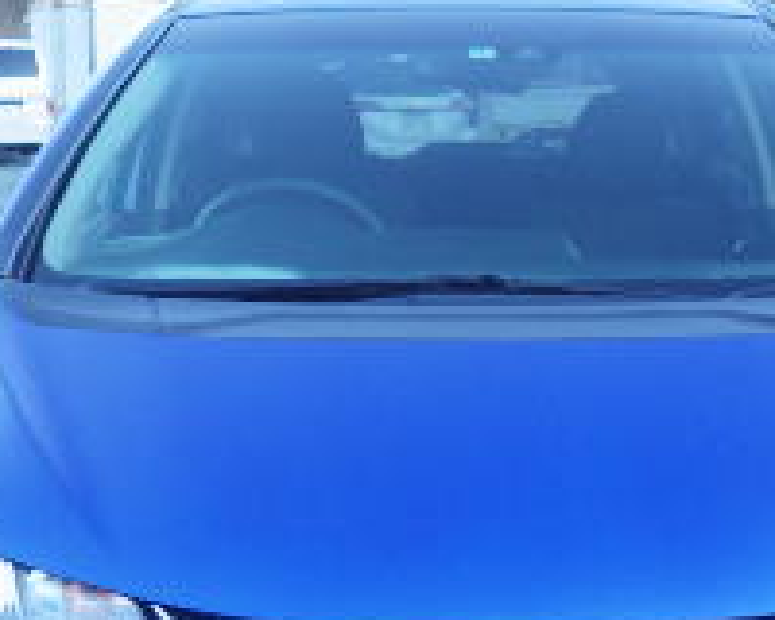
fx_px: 1789
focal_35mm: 78
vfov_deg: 19.5
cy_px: 488
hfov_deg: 24.3
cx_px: 531
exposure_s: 1/320
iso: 250
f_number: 2
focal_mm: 4.5
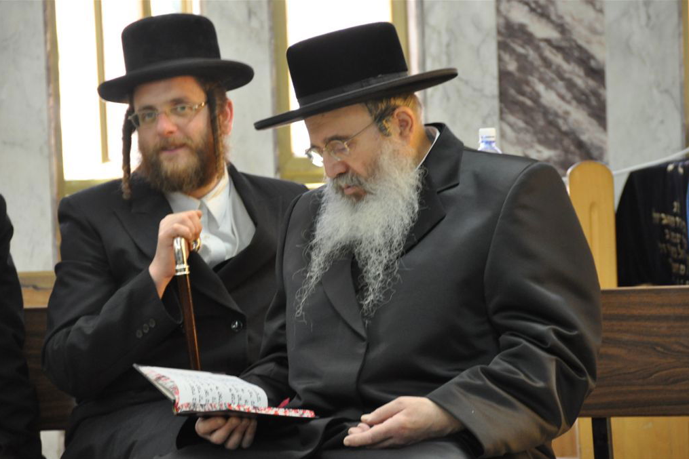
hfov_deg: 8.0
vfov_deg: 5.3
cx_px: 345
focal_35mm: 257
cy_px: 230
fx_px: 4919
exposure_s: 1/30
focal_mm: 170
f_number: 5.6
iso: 1250
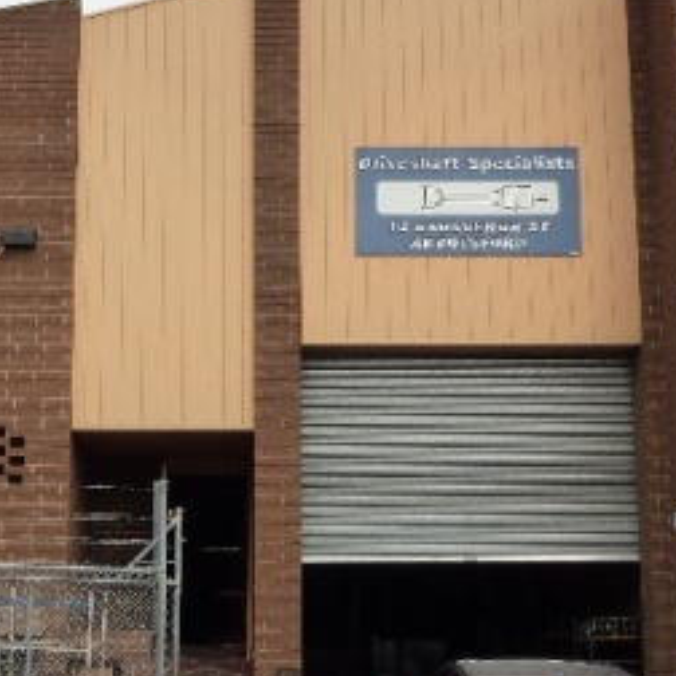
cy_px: 392
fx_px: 1436
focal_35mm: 65
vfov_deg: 26.5
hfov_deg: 26.3
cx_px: 199
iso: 125
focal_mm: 5.2
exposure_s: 1/640
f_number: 3.5
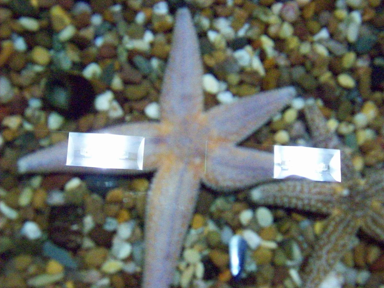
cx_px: 192
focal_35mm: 45
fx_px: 499
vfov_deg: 32.2
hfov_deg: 42.1
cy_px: 144
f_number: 3
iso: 754
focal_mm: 7.6
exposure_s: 1/147
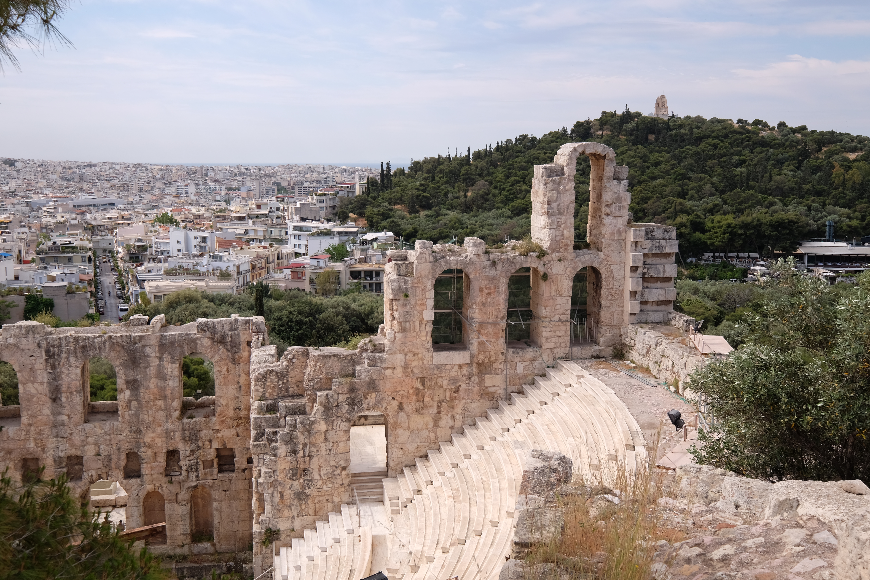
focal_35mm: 36
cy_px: 290
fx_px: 870
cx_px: 435
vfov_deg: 36.9
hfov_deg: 53.1
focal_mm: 24
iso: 200
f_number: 8
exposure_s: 1/350
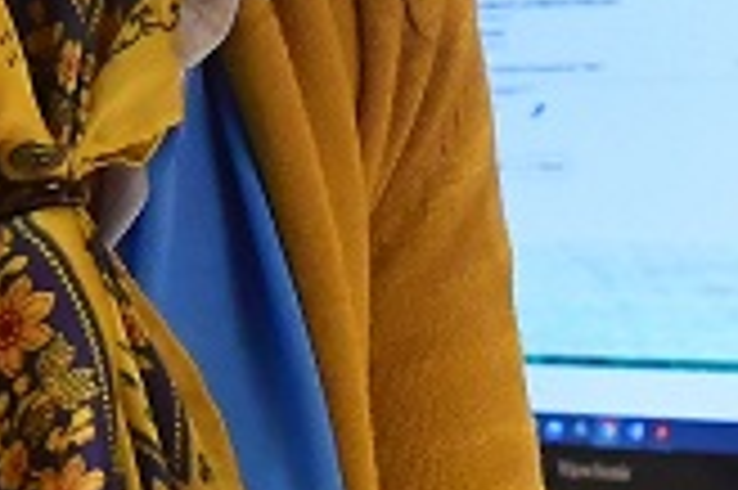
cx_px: 140
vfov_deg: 5.5
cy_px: -85
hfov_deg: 8.3
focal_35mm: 249
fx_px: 5099
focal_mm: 26
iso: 4000
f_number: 4.5
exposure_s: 1/160
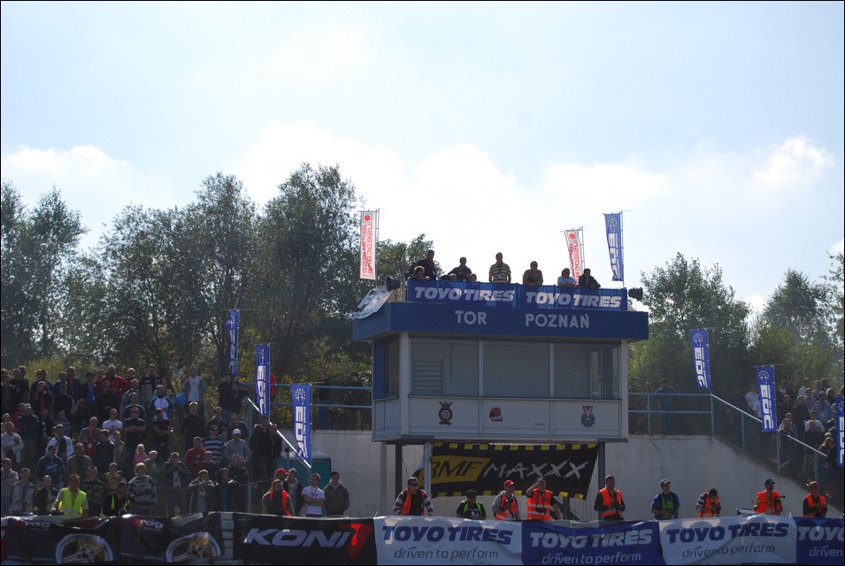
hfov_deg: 24.6
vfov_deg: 16.6
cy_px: 283
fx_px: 1939
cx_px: 422
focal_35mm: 82
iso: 160
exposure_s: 1/1000
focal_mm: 55
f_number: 5.6
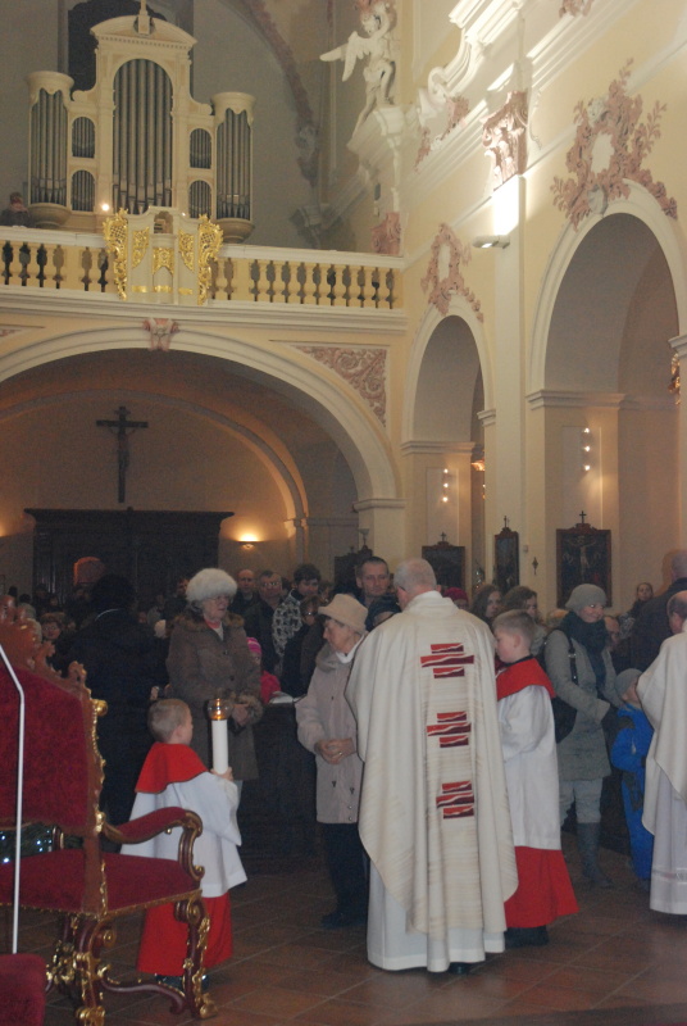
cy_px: 513
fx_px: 1455
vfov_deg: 38.8
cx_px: 344
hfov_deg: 26.6
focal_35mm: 51
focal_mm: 34
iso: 1600
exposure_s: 1/60
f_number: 5.6
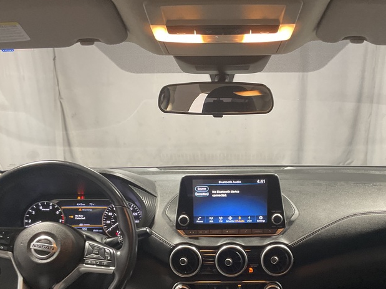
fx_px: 502
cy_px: 223
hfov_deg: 42.0
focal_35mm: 45
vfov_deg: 31.5
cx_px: 222
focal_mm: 3
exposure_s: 1/50
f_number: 1.8
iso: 100
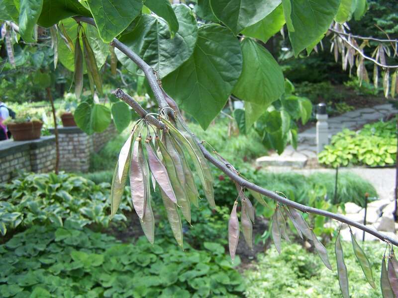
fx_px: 437
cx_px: 199
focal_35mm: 38
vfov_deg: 37.7
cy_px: 149
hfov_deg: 49.0
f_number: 2.8
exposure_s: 1/125
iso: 80
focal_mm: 6.3
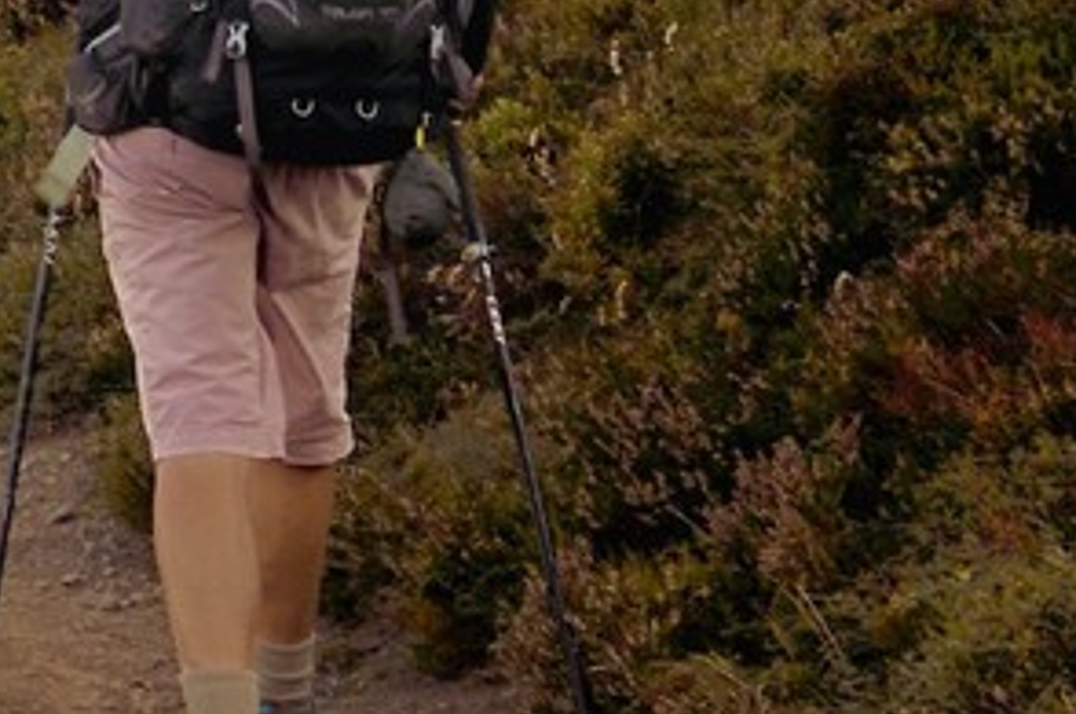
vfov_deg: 6.9
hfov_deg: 9.4
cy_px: -454
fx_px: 5849
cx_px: -1515
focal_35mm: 196
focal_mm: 36
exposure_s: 1/80
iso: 200
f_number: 18
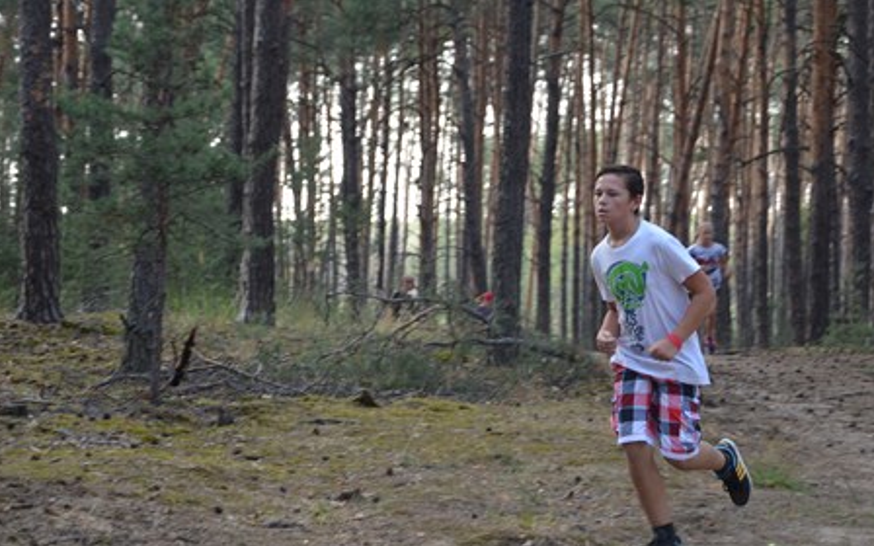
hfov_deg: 14.6
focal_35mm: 143
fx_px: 3406
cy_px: 258
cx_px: 353
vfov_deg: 9.2
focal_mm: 70
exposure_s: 1/125
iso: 360
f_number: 5.6
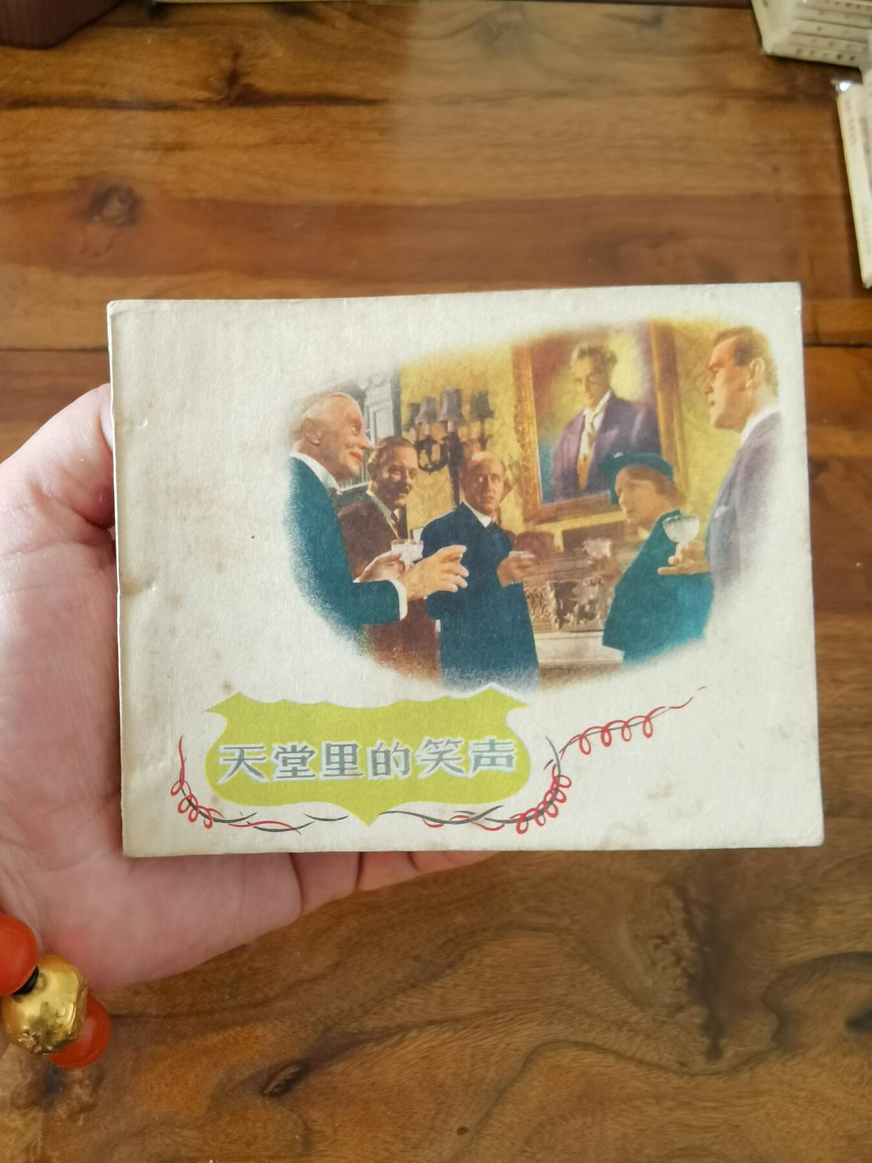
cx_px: 436
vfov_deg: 65.3
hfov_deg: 51.4
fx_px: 907
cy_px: 582
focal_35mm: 27
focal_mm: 2.26
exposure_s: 1/40
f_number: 2.2
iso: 160
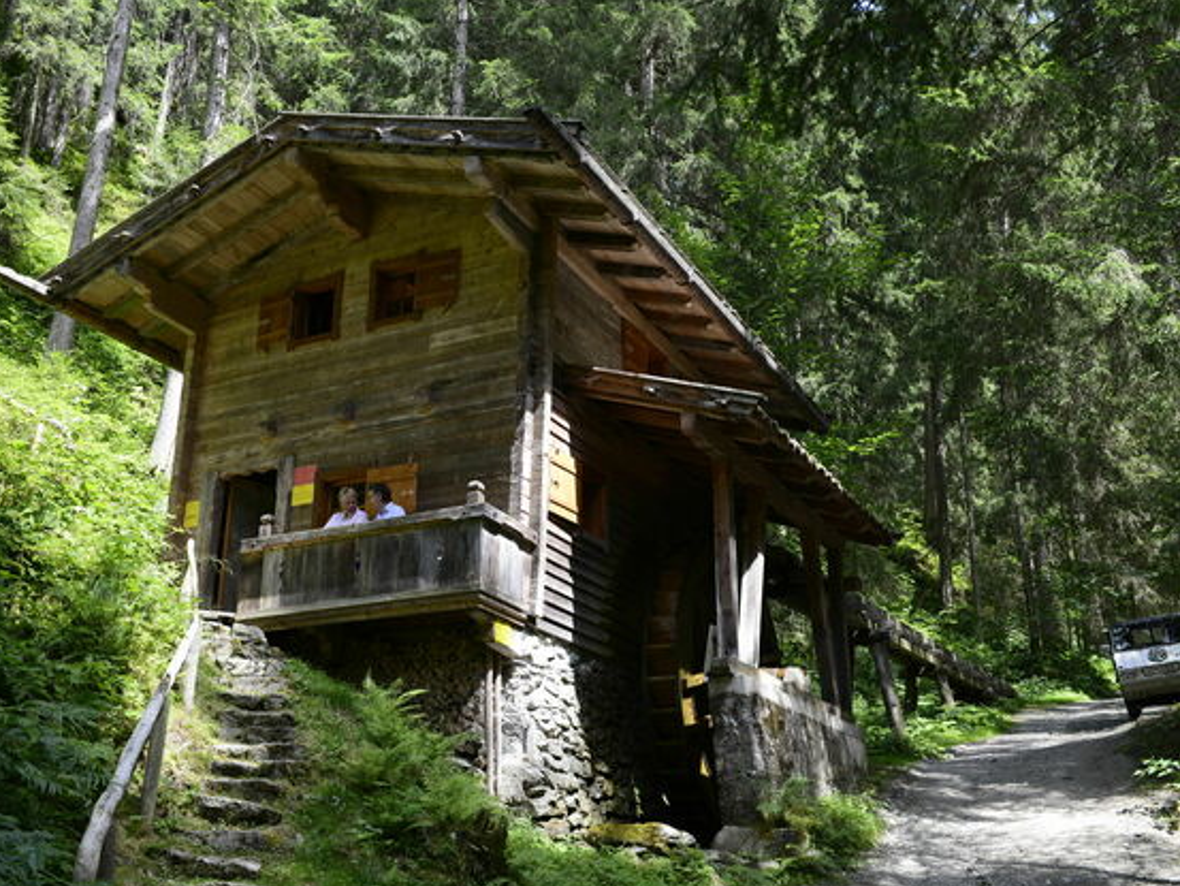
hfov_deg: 47.8
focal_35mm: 39
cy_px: 446
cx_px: 555
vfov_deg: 36.8
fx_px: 1330
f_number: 5.6
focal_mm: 34
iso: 200
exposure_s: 1/125
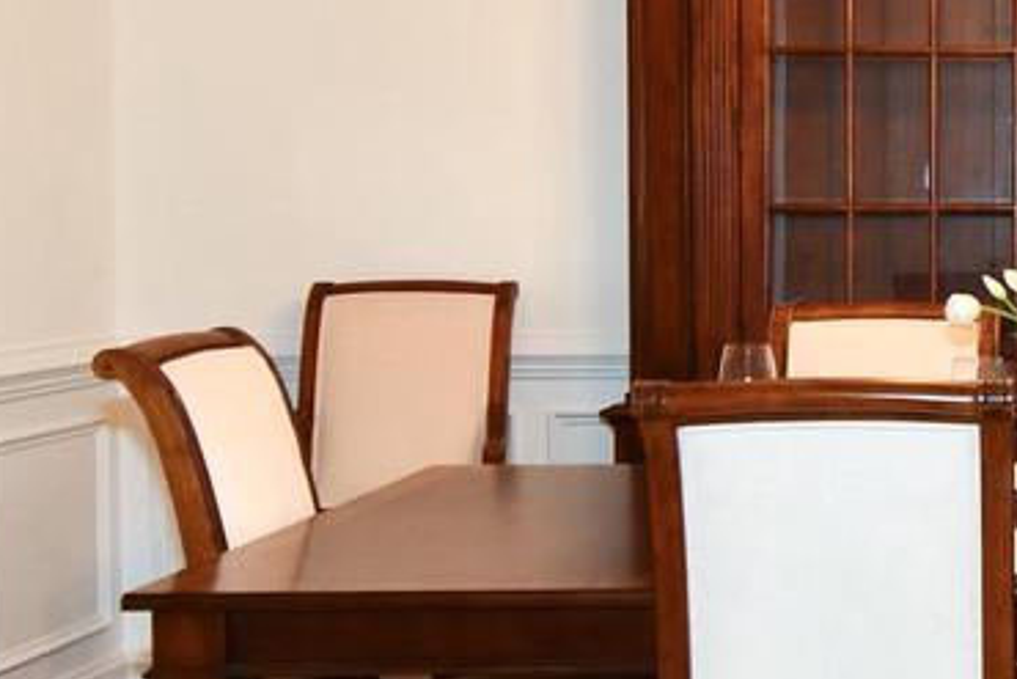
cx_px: 995
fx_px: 1978
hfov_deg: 27.3
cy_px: 327
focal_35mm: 70
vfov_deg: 19.5
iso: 800
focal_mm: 12
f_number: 4
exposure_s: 1/60
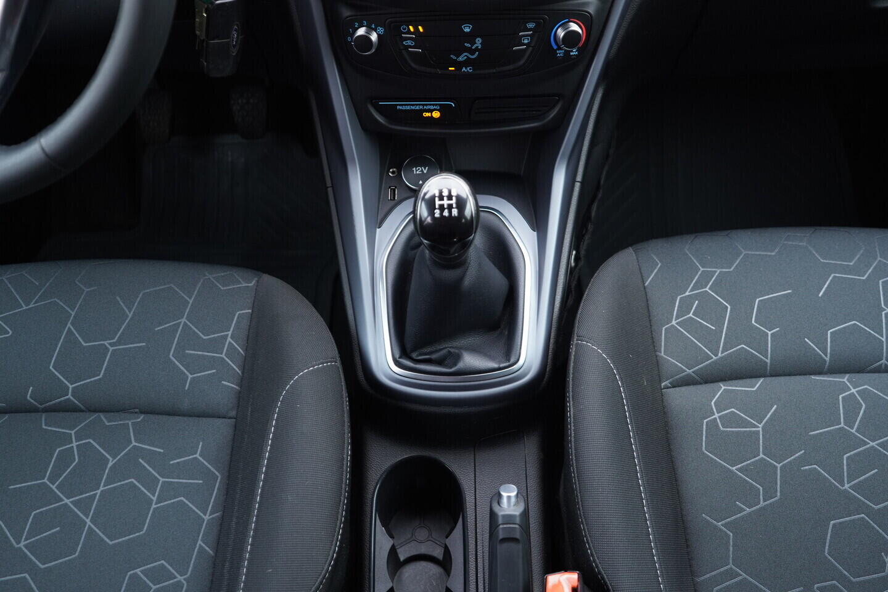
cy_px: 296
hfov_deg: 53.1
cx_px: 444
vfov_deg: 36.9
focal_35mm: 36
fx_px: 888
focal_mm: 24
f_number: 2.8
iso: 400
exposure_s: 1/40
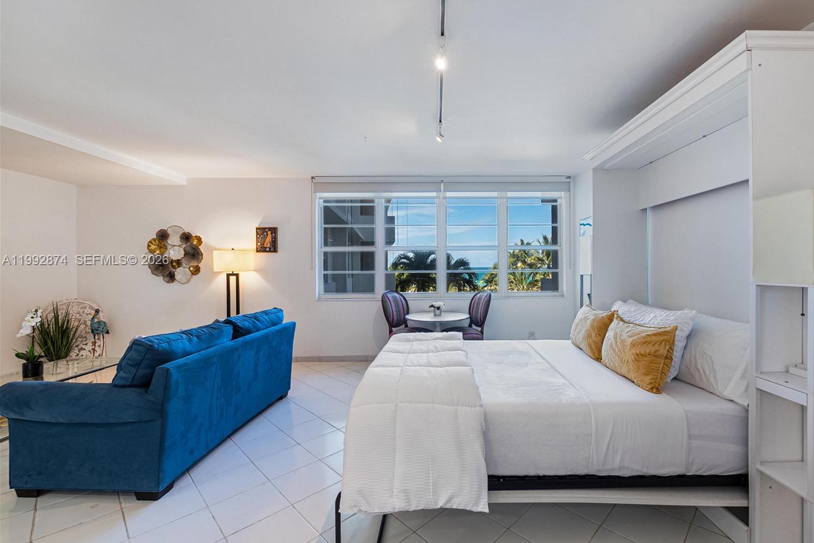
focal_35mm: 15
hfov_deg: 100.2
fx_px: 339
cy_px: 261
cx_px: 436
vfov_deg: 77.3
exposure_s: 1/13
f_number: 6.3
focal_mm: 7
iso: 100
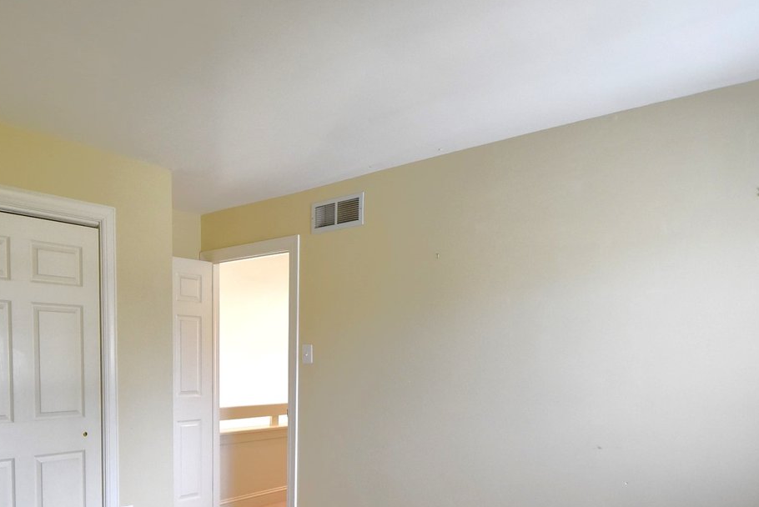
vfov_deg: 44.4
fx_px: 591
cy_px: 401
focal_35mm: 28
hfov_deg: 63.1
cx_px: 229
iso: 800
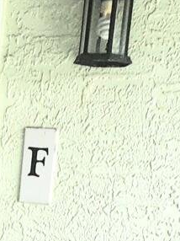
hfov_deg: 15.3
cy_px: 463
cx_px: -71
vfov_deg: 16.9
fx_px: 632
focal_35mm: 91
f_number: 2.2
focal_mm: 2.2
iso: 200
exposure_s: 1/60.2
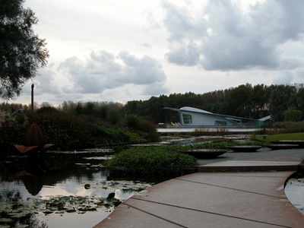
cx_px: 152
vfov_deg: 25.7
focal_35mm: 57
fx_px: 501
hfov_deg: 33.8
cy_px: 114
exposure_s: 1/144
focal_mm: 14.7
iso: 100
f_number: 3.9
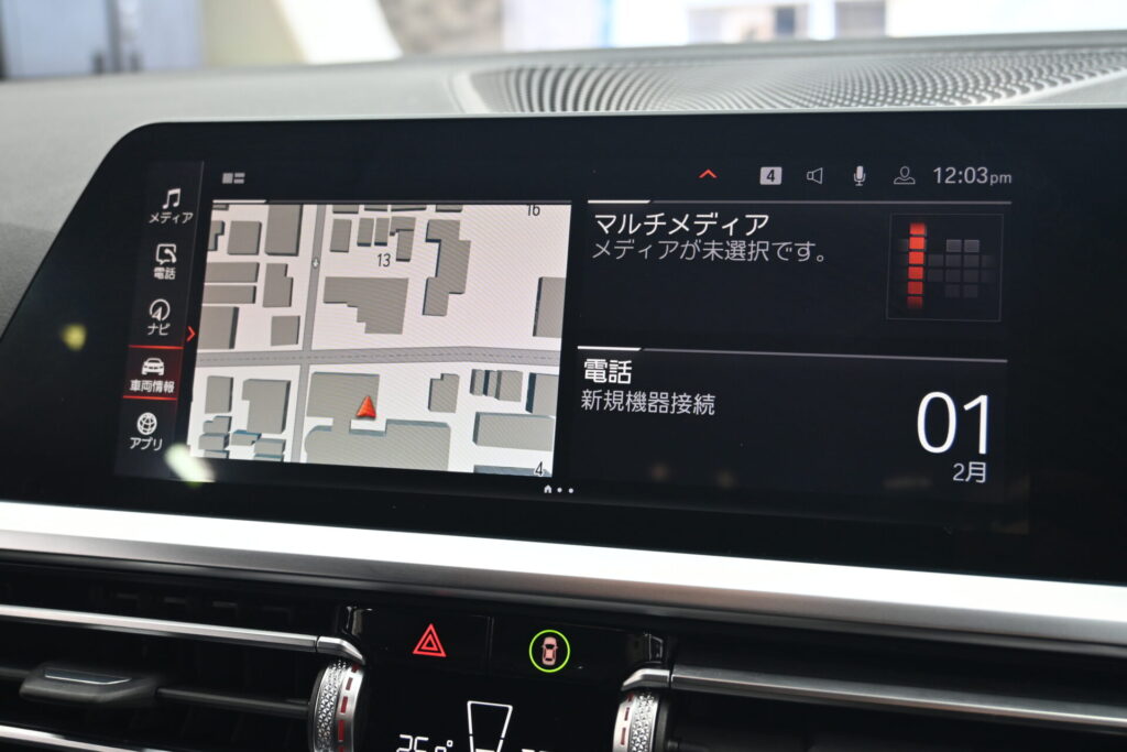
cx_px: 564
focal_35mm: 39
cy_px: 376
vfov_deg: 34.2
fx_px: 1221
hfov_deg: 49.5
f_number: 5
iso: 640
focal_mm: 26
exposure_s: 1/60
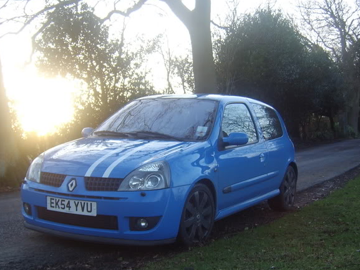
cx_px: 154
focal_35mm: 43
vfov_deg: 33.5
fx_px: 447
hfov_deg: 43.7
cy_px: 160
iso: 100
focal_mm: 8.13
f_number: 2.7
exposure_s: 1/78
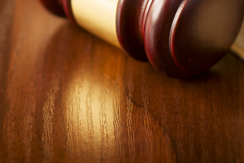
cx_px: 90
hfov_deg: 11.6
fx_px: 1201
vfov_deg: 7.7
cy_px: -19
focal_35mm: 177
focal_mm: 50
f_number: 2.8
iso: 100
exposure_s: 1/30
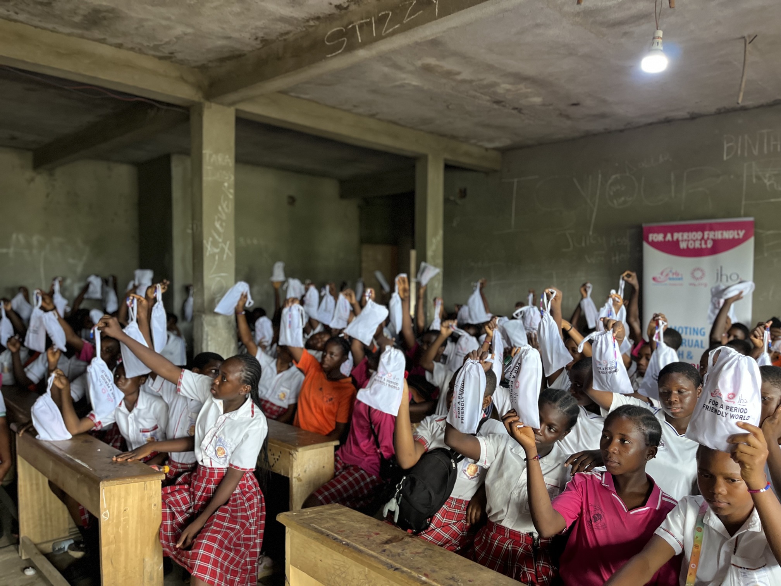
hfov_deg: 67.3
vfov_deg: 53.1
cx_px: 390
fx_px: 587
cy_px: 293
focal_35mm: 26
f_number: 1.6
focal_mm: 5.1
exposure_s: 1/60
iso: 250
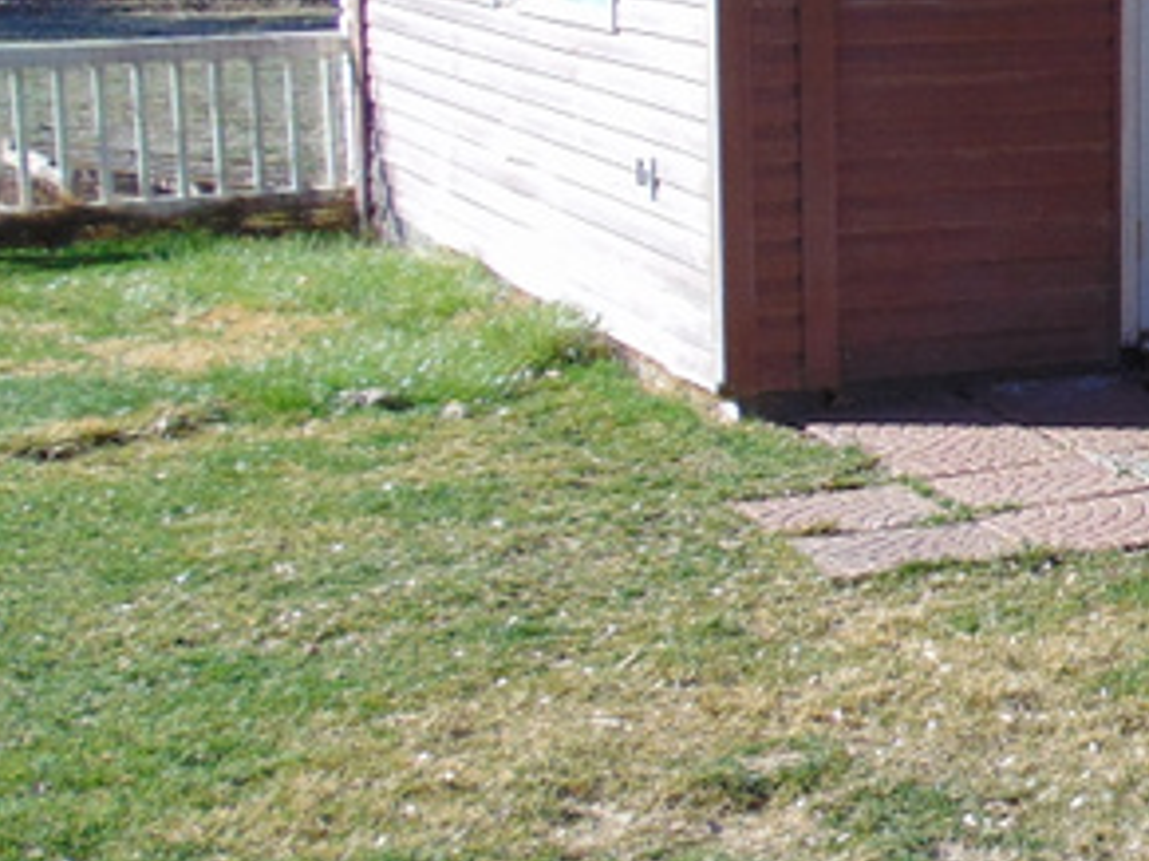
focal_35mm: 88
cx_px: 1623
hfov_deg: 19.8
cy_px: 201
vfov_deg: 16.7
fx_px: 2920
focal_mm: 4.5
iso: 80
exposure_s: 1/640
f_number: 3
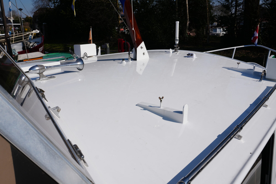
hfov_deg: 59.5
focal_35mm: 32
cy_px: 92
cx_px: 138
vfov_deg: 41.7
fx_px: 241
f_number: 10
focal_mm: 21
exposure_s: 1/500
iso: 100
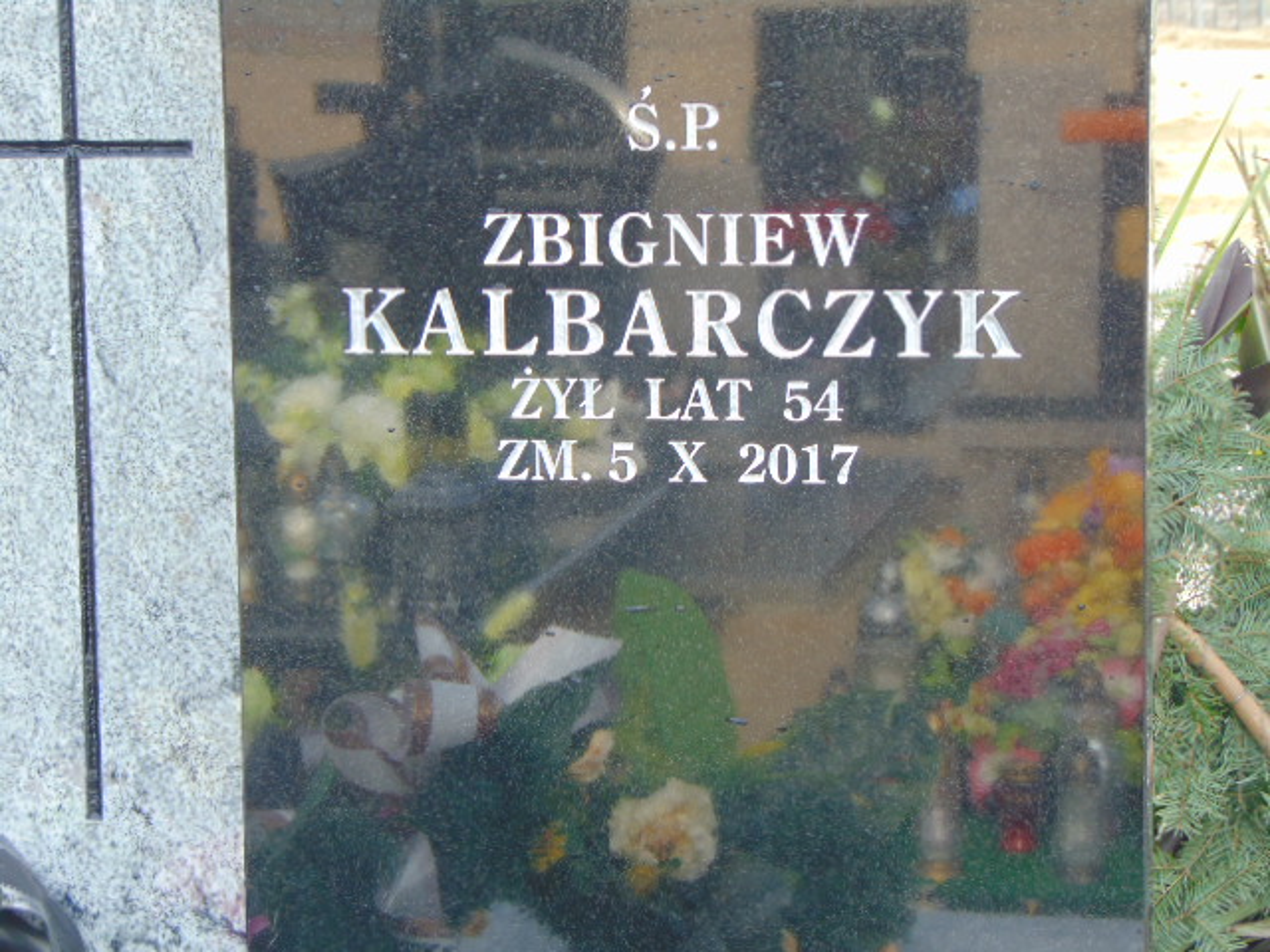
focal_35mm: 108
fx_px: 3962
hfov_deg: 18.2
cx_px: 635
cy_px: 476
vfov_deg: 13.7
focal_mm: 19.4
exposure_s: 1/50
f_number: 3.9
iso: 80
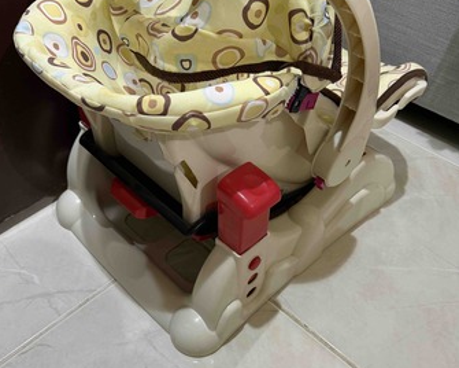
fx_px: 435
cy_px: 227
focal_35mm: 32
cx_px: 230
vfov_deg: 45.5
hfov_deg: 55.7
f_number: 1.78
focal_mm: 6.76
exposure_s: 1/60
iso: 320
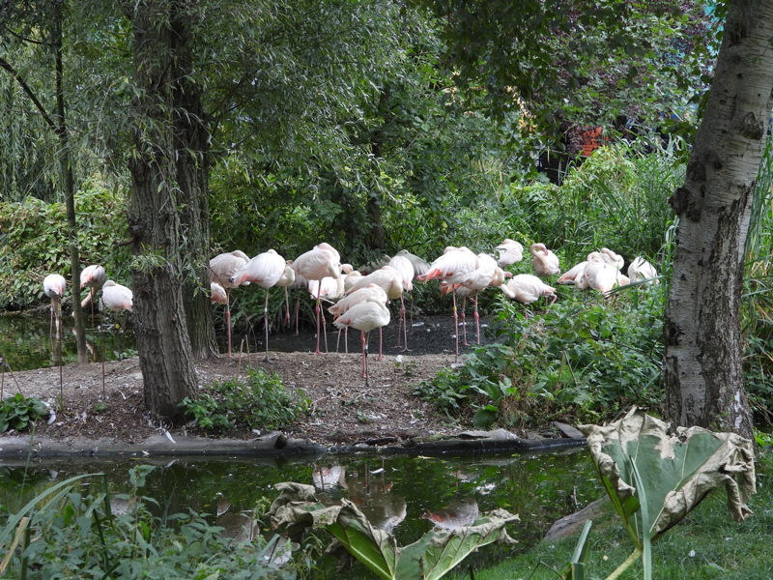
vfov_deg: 15.2
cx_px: 386
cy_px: 290
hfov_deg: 20.2
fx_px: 2166
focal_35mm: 97
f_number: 3.5
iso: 100
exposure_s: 1/60
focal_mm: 17.5
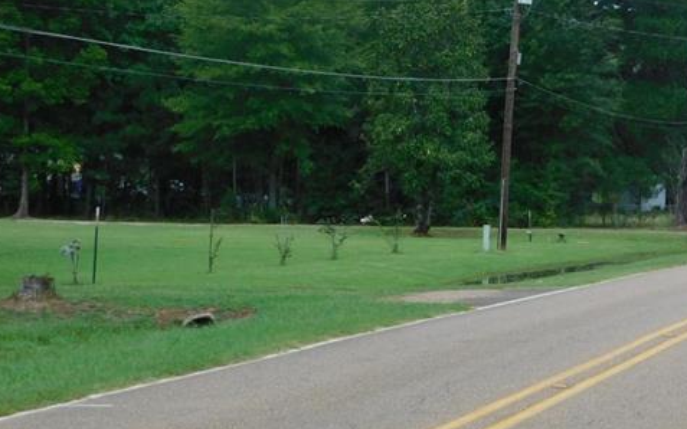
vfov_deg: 11.3
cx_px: 704
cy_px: 249
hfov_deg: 17.5
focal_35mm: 116
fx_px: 2172
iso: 125
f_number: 3.8
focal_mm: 9
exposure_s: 1/400
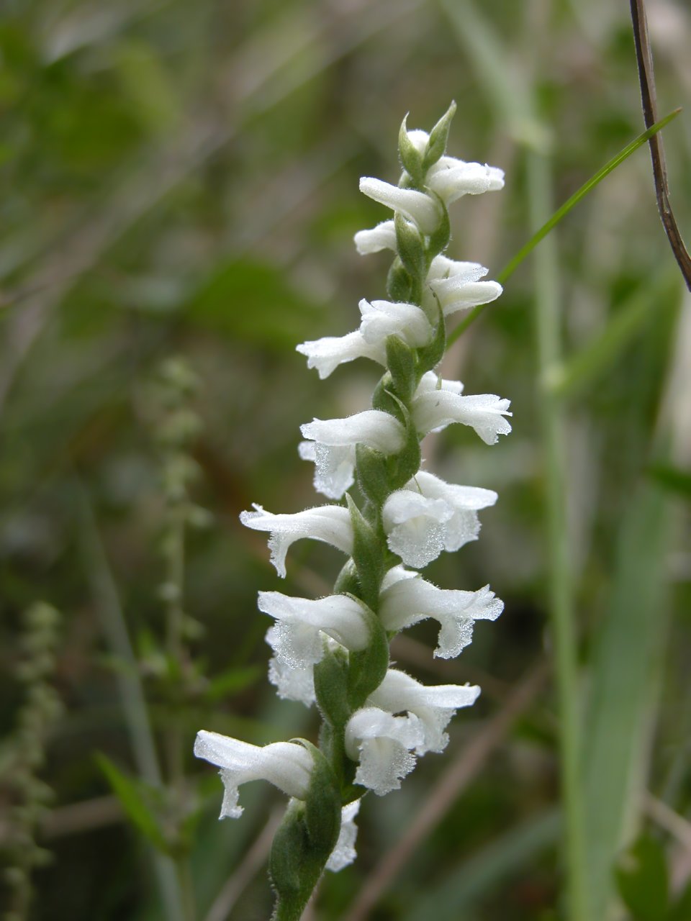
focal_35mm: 107
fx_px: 2848
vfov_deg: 18.4
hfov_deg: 13.8
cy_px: 460
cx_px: 346
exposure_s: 1/284
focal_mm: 27.3
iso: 100
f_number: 3.7
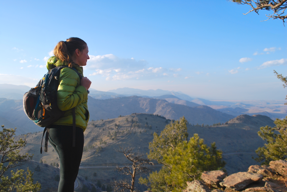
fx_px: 335
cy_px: 96
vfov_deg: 32.0
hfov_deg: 46.3
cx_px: 144
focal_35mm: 42
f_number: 6.3
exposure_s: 1/160
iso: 100
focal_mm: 28
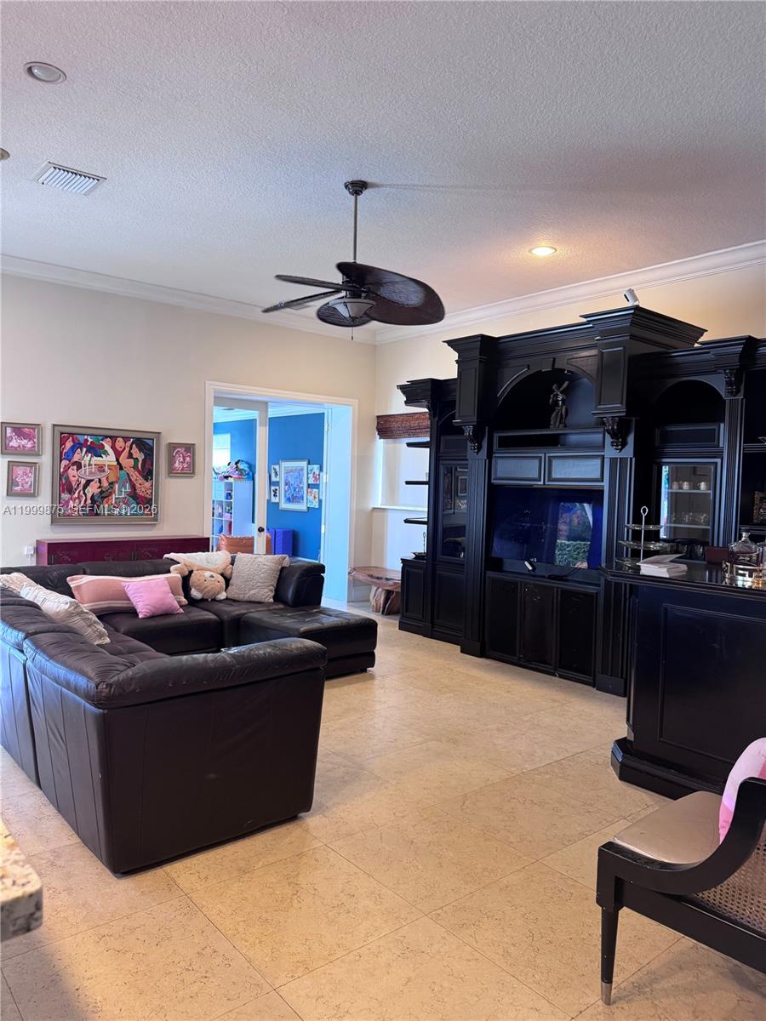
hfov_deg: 56.8
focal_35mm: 24
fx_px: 708
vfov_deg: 71.6
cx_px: 383
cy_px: 510
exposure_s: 1/60
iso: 160
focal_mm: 6.76
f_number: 1.78
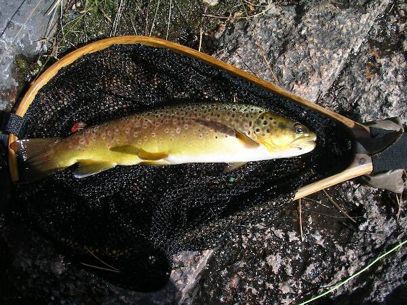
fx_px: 435
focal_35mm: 37
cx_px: 204
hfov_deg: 50.1
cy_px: 152
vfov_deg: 38.7
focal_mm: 5.7
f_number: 6.9
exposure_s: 1/125
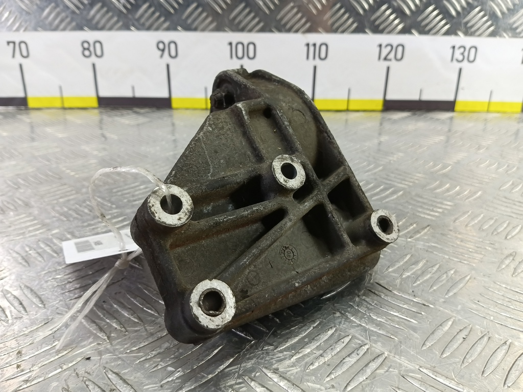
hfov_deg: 73.9
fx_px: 347
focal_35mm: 23
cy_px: 196
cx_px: 262
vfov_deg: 58.9
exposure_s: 1/50
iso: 175
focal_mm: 4.11
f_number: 1.6
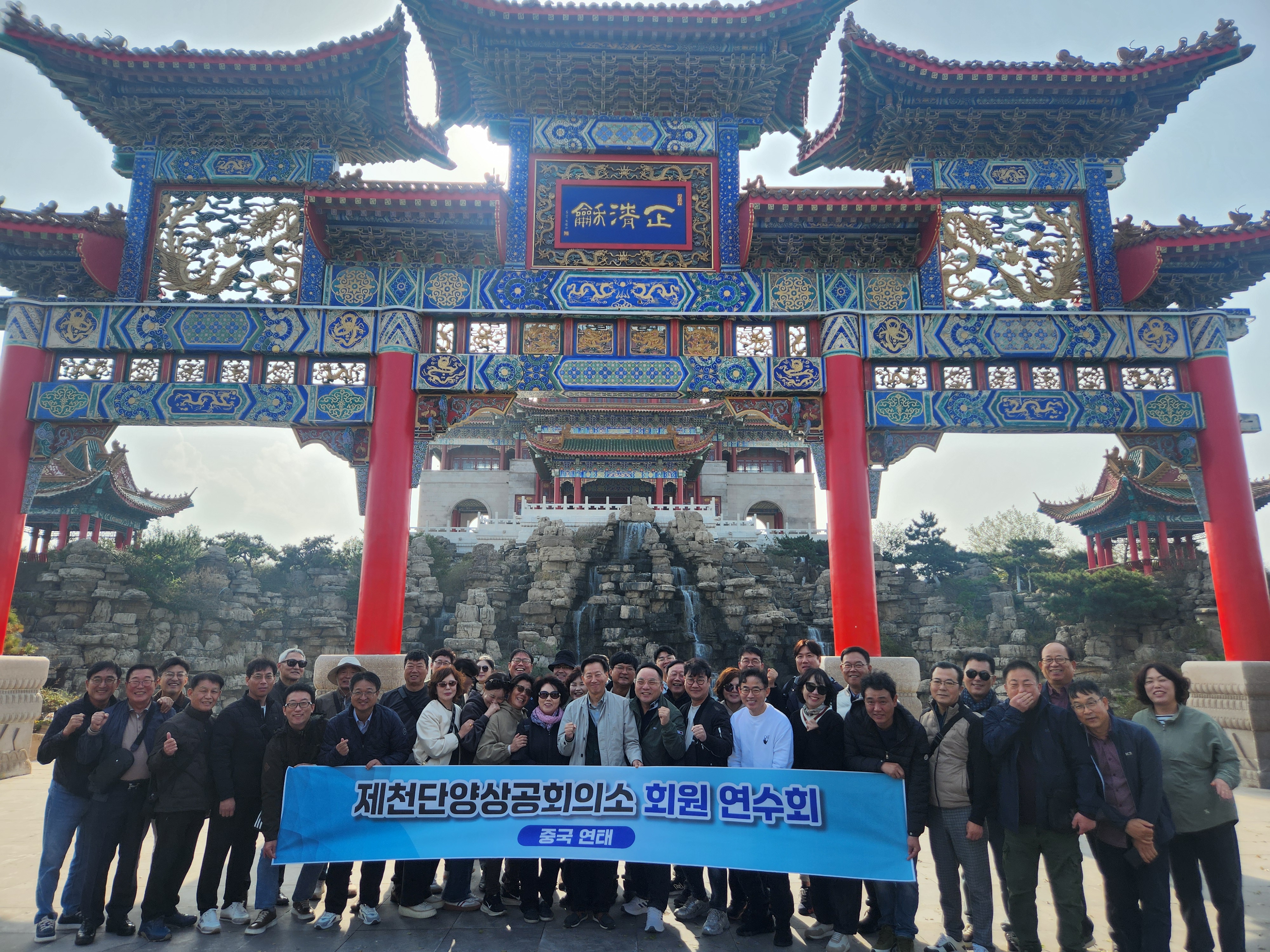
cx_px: 635
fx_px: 844
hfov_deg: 73.9
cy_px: 476
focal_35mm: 23
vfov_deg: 58.9
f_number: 1.8
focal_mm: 5.4
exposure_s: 1/1321
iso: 20
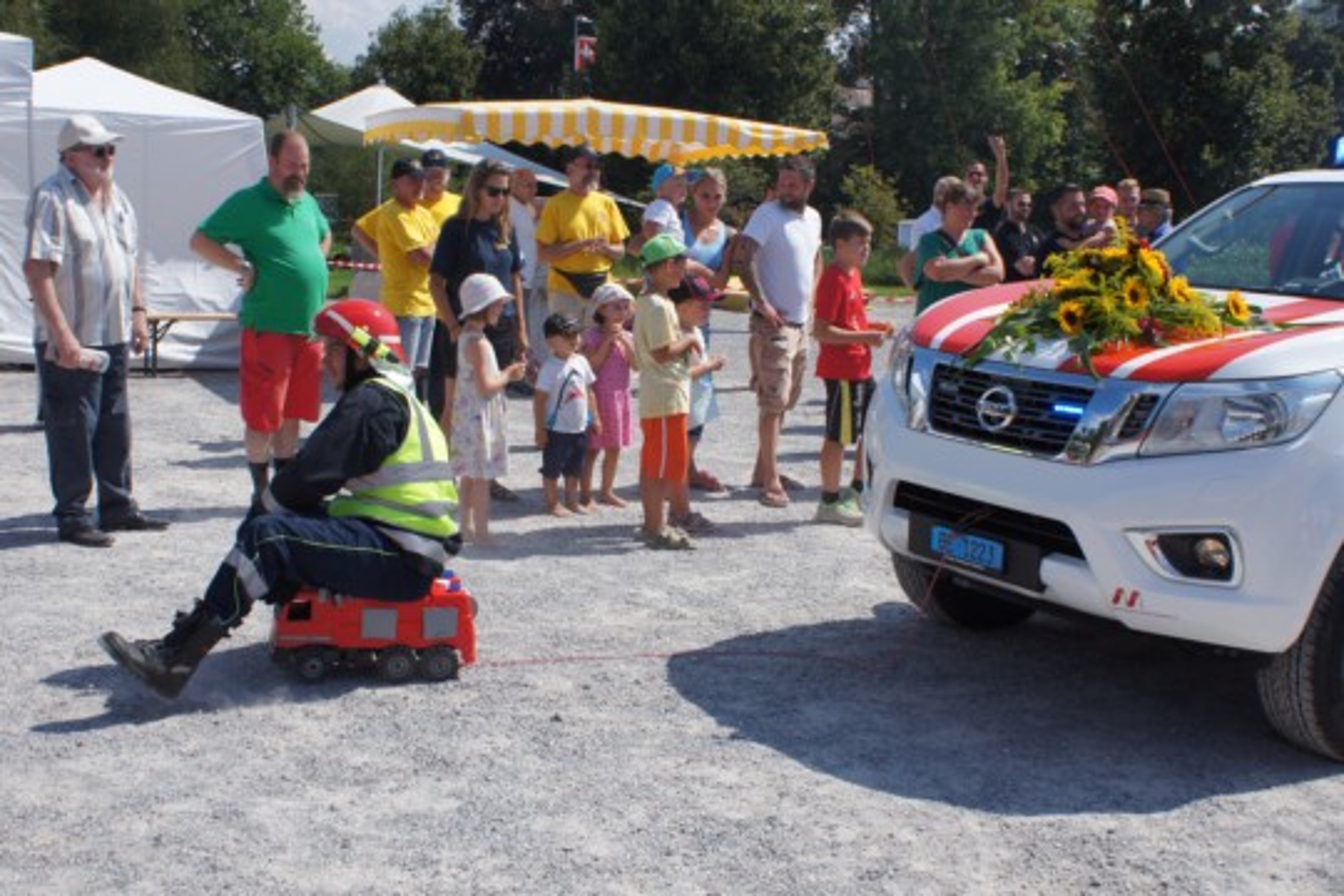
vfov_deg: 34.2
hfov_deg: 49.6
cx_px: 672
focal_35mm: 39
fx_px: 1456
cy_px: 448
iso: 100
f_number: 11
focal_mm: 26
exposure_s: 1/160
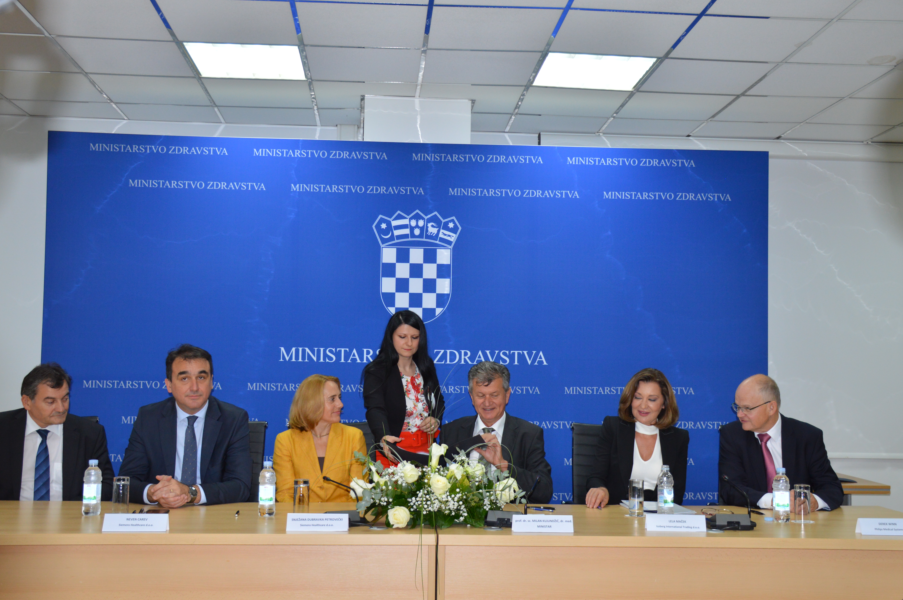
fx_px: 977
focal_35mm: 39
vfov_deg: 34.1
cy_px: 303
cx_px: 461
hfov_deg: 49.6
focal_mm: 24
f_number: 4
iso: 400
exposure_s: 1/80
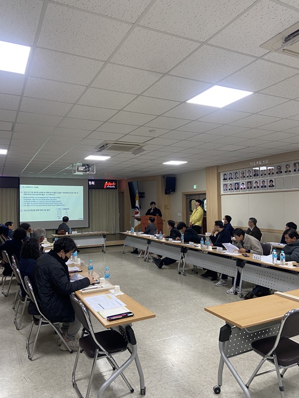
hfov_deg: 53.1
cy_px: 199
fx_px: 299
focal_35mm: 26
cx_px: 150
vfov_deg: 67.3
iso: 80
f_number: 1.8
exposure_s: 1/60
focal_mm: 4.25
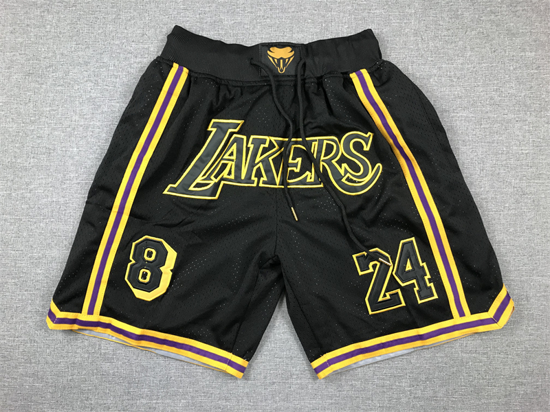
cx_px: 275
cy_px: 206
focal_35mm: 28
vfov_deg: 49.7
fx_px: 445
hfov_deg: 63.4
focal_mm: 3.99
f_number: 1.8
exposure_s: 1/33
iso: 25
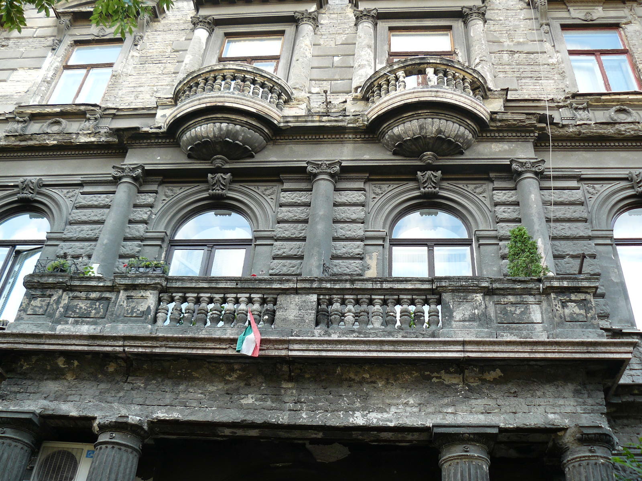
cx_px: 321
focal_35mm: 36
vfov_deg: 39.7
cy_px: 240
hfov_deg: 51.4
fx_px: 668
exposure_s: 1/50
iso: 100
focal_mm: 6
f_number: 2.8
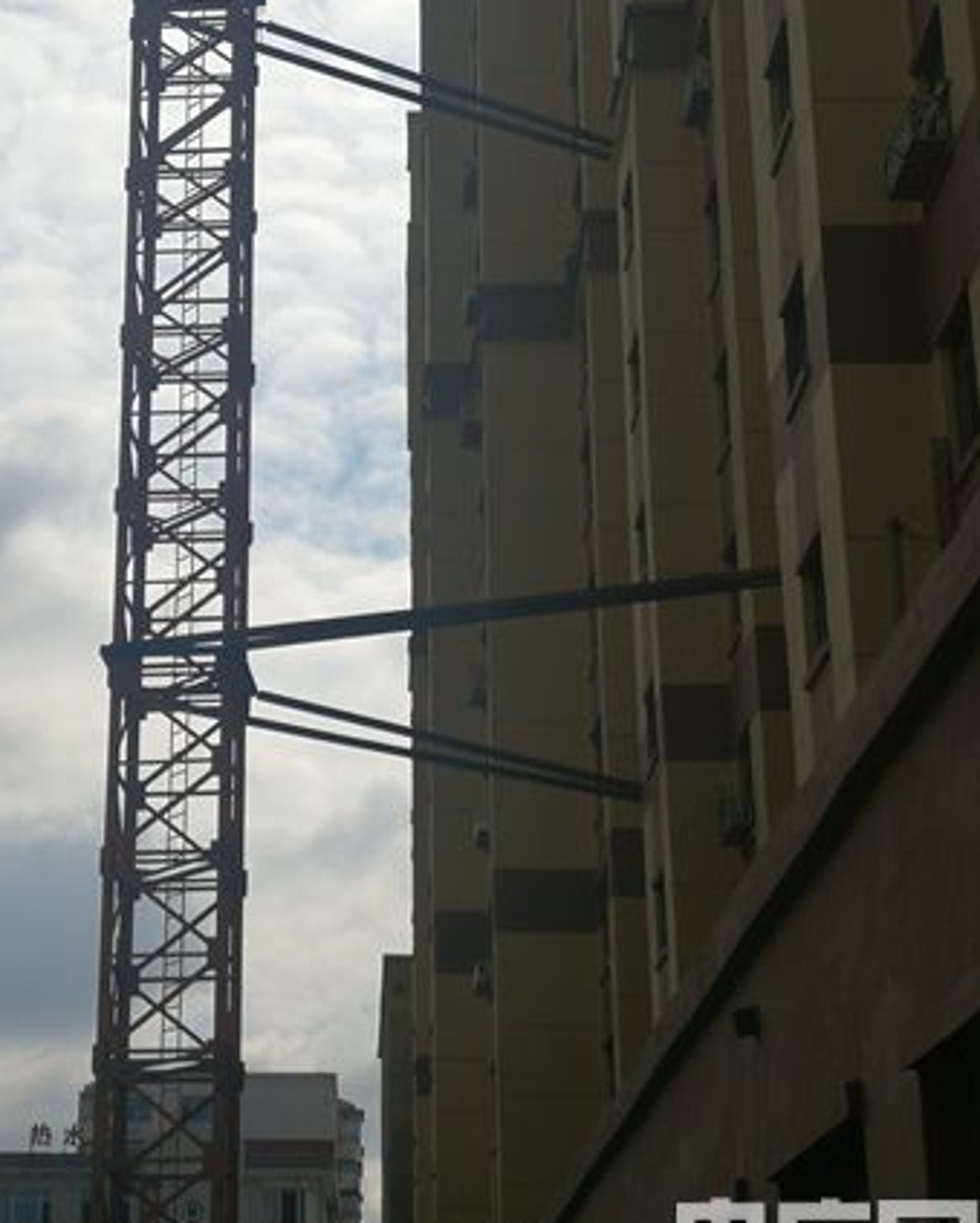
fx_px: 2354
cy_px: 468
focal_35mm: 65
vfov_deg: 29.0
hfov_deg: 23.4
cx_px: 347
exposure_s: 1/5464
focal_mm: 3.95
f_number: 2.2
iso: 50
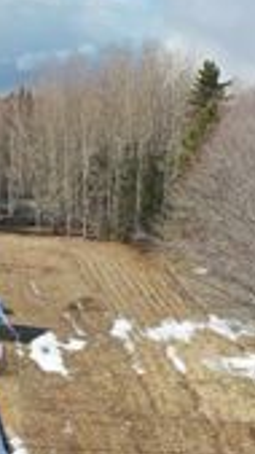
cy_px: 302
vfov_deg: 24.3
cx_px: 40
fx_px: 1046
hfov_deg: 13.8
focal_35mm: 87
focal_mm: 10.26
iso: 100
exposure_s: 1/400
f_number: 5.6
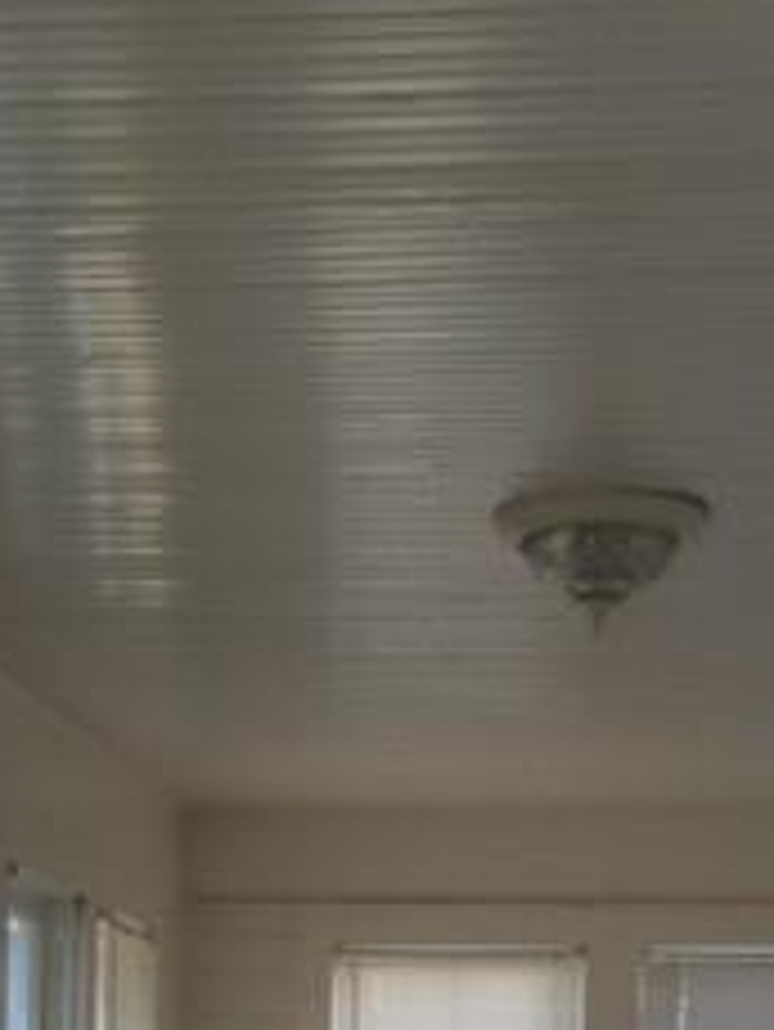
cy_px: 1372
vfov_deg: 21.6
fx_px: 2413
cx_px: 450
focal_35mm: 81
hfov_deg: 18.2
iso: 40
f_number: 2.2
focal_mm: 4.15
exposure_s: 1/60
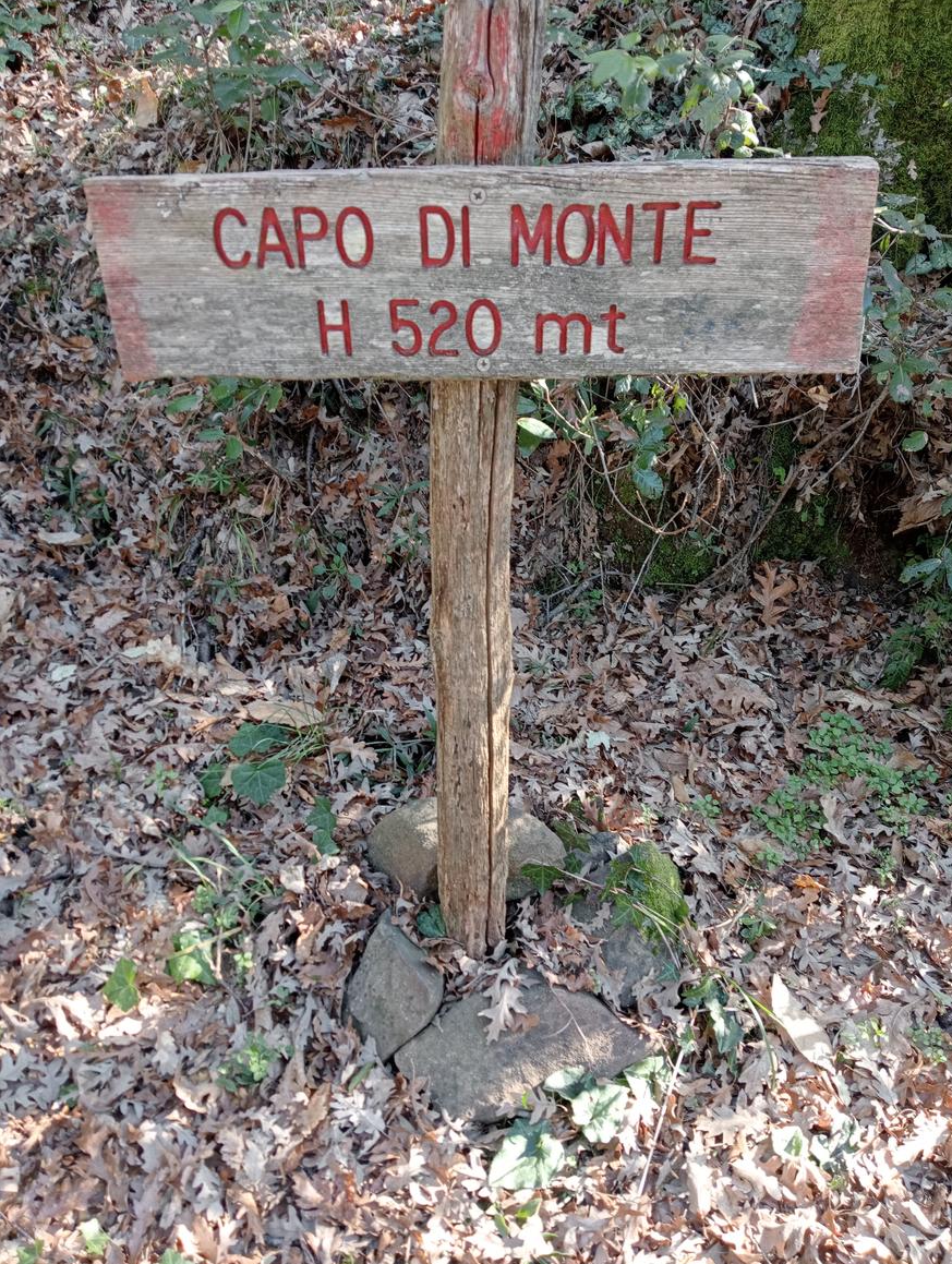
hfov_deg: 48.3
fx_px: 1060
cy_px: 617
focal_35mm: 29
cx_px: 474
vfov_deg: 61.6
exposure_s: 1/33.3
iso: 137
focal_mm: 4.04
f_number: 1.8
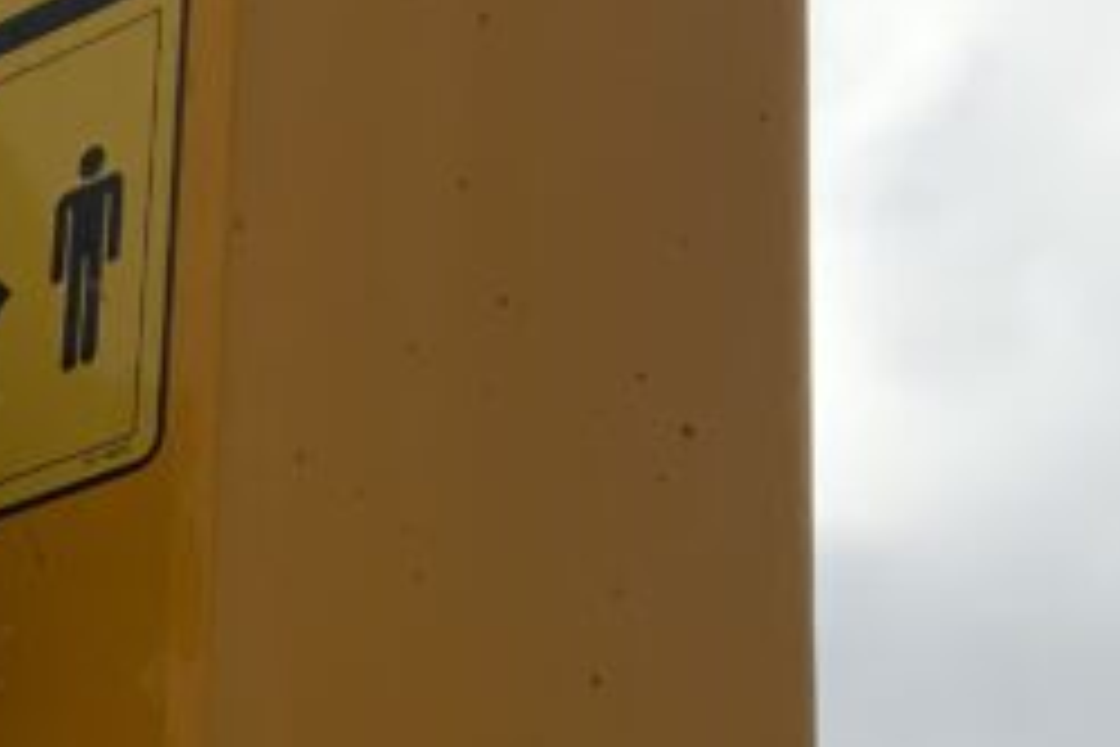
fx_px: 3857
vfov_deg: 10.9
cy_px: 770
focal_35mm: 124
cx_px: 4
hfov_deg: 16.2
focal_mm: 3
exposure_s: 1/4785
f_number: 1.8
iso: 20
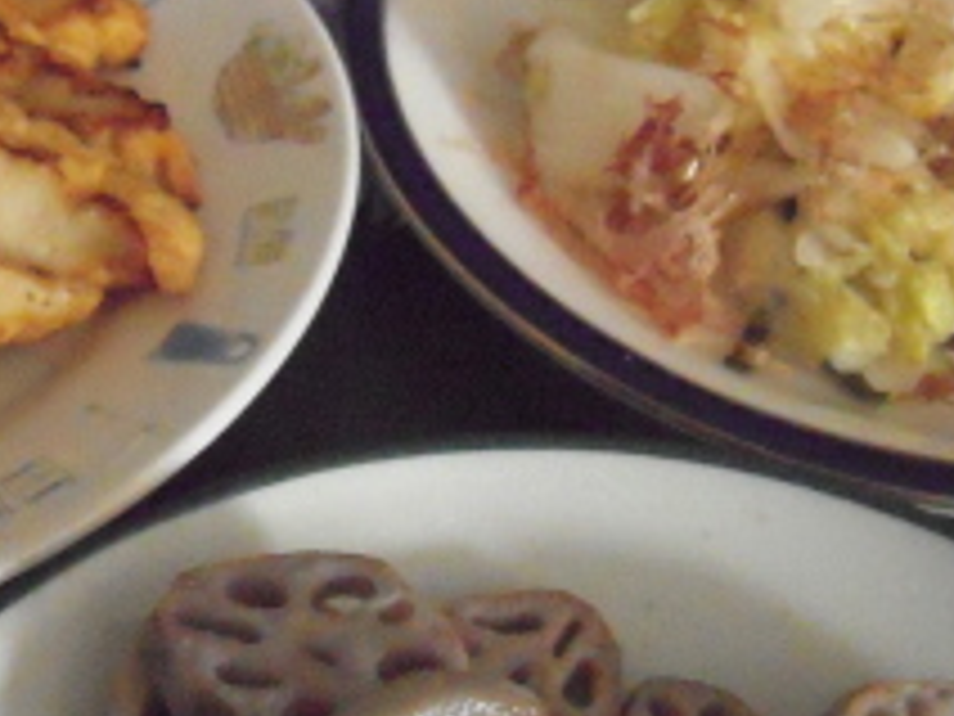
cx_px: 256
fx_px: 1819
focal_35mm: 66
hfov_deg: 29.0
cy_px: 349
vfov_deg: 22.3
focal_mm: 5
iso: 3200
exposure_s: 1/80
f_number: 2.7
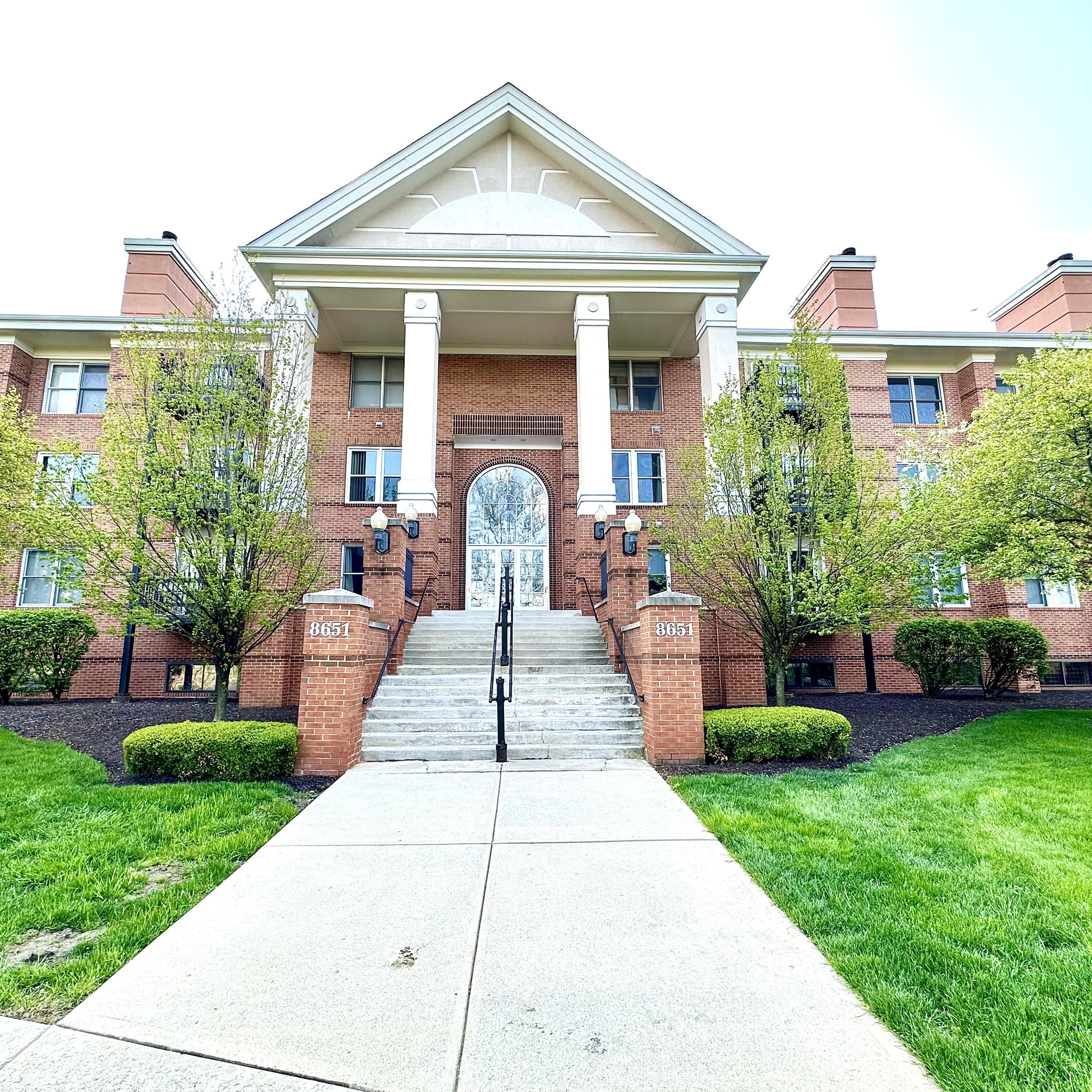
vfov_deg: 84.0
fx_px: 607
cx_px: 534
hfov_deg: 84.0
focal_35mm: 17
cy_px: 554
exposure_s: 1/221
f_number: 2.2
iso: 40
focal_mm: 2.22
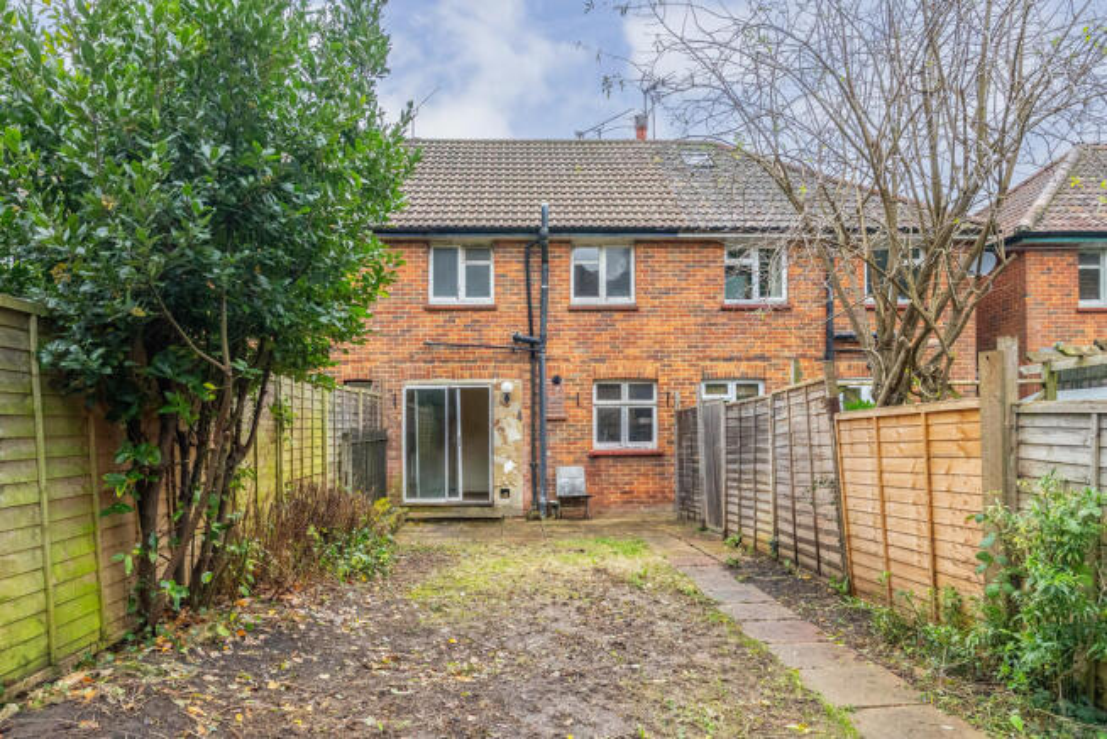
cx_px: 554
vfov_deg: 53.2
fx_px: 738
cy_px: 370
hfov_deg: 73.7
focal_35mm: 24
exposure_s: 1/250
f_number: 7.1
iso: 2000
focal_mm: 24
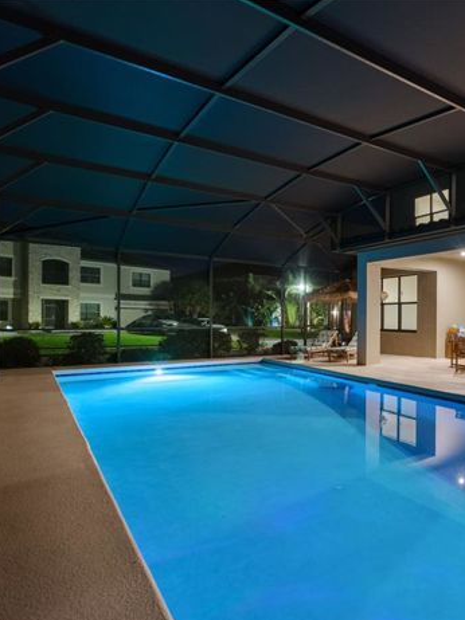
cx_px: 427
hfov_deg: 52.8
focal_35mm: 22
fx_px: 394
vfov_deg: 76.4
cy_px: 311
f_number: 4.5
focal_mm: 10
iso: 800
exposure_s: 2
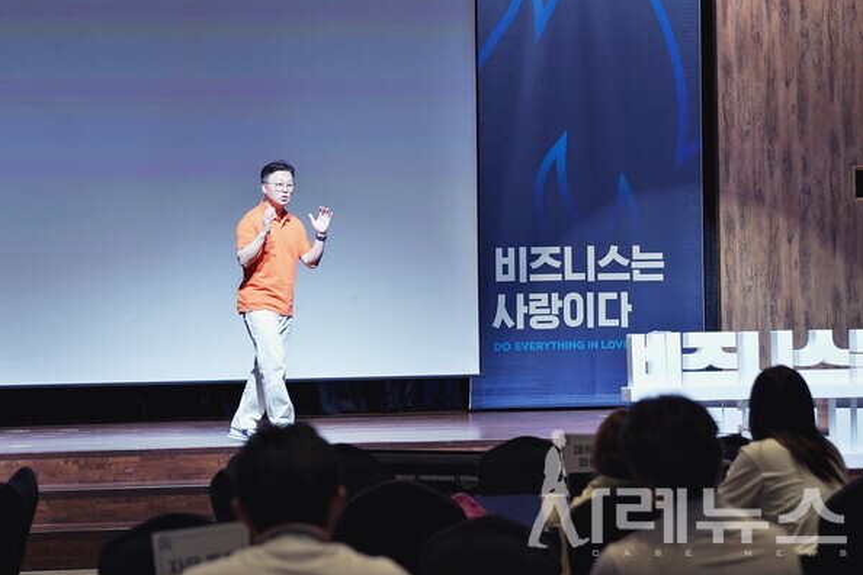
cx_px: 433
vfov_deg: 12.9
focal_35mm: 106
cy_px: 288
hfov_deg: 19.3
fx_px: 2541
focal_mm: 70
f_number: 3.2
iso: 500
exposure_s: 1/100
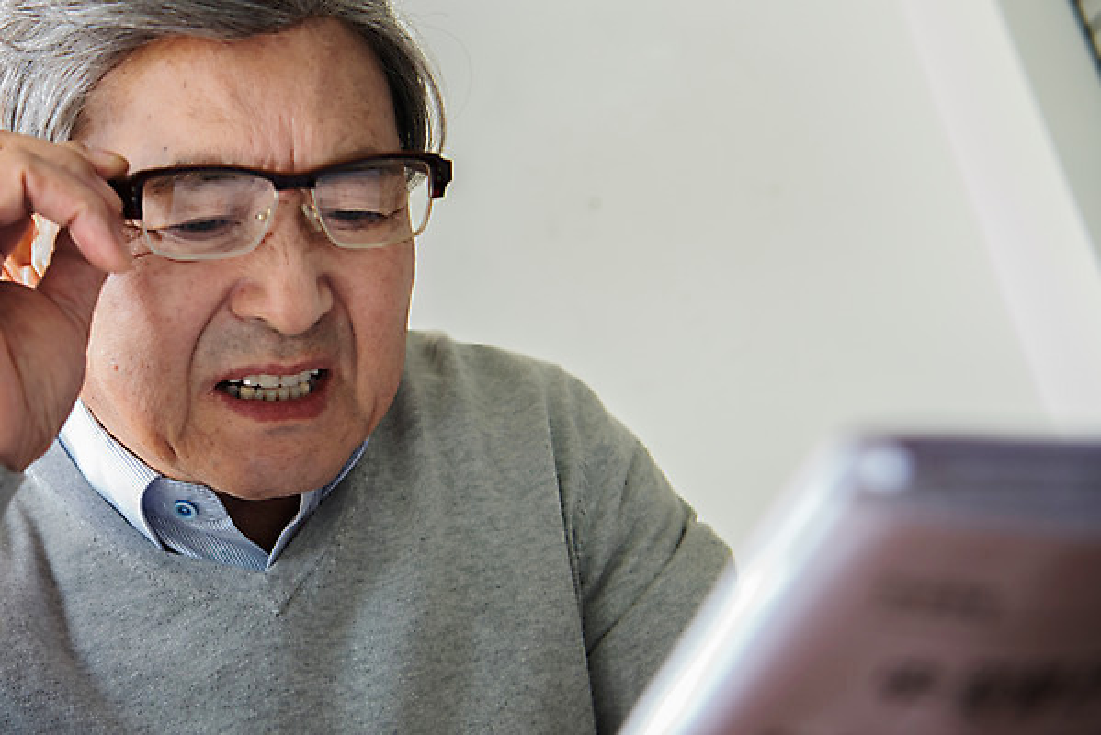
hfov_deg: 53.1
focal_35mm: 36
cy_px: 368
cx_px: 550
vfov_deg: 36.9
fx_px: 1101
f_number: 3.5
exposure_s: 1/50
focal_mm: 36
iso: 500
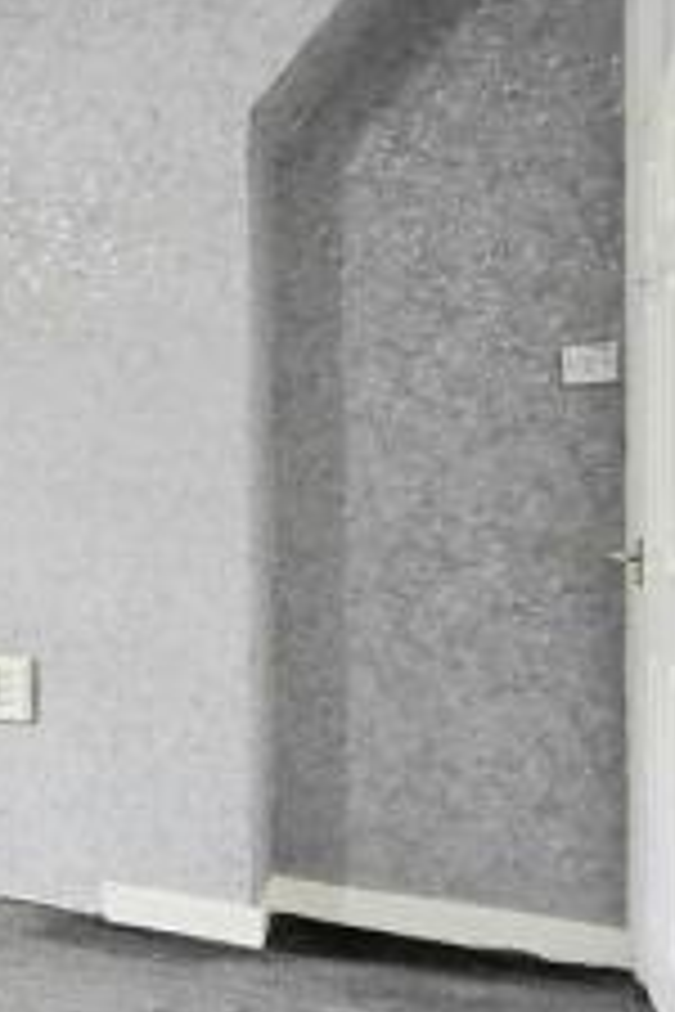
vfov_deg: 54.4
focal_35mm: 35
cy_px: 533
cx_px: -587
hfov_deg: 21.2
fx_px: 984
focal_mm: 2.2
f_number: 2.2
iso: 200
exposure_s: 1/50.3
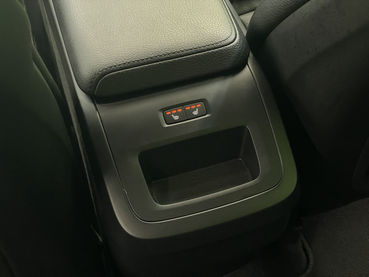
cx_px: 184
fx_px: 554
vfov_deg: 28.0
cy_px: 138
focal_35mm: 52
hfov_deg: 36.8
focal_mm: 6
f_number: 2
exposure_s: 1/50
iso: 400
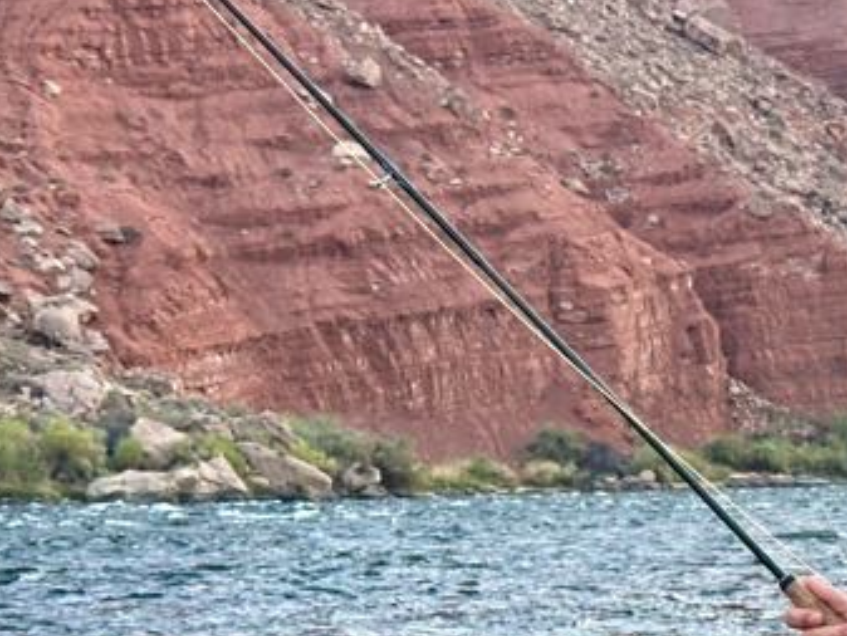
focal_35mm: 119
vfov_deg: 12.4
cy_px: 494
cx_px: 958
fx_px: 2913
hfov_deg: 16.0
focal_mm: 6.86
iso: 80
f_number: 1.78
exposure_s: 1/172
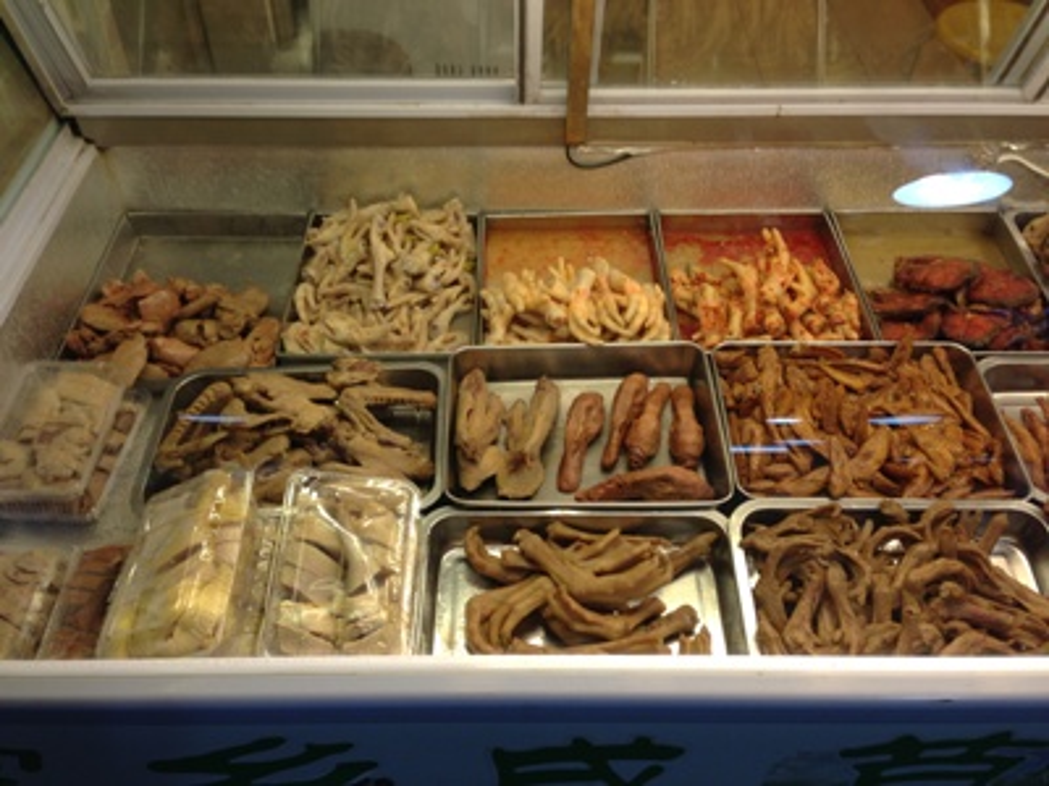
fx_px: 1000
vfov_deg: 42.9
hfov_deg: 55.4
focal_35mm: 33
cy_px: 393
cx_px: 524
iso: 50
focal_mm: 4.13
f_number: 2.4
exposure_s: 1/24
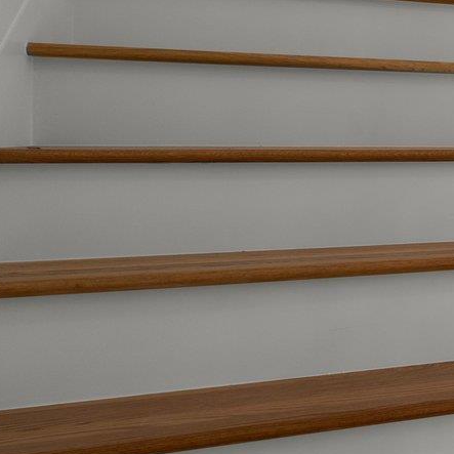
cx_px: 903
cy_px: 156
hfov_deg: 19.1
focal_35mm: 55
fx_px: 816
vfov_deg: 30.9
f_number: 10
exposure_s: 1/13
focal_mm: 14
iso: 250
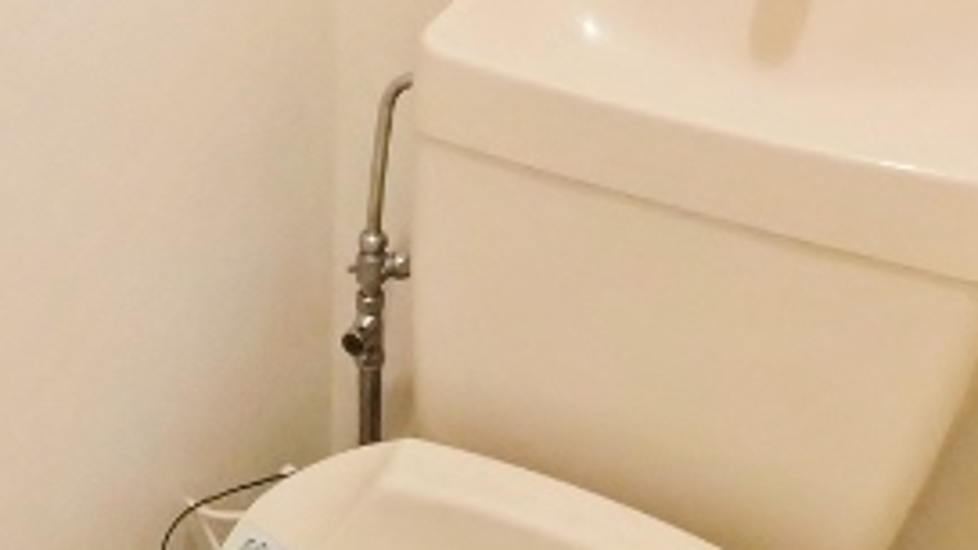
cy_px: 622
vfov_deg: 19.4
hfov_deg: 34.3
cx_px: 183
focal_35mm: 59
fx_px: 1530
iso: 400
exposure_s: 1/20
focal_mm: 4
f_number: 3
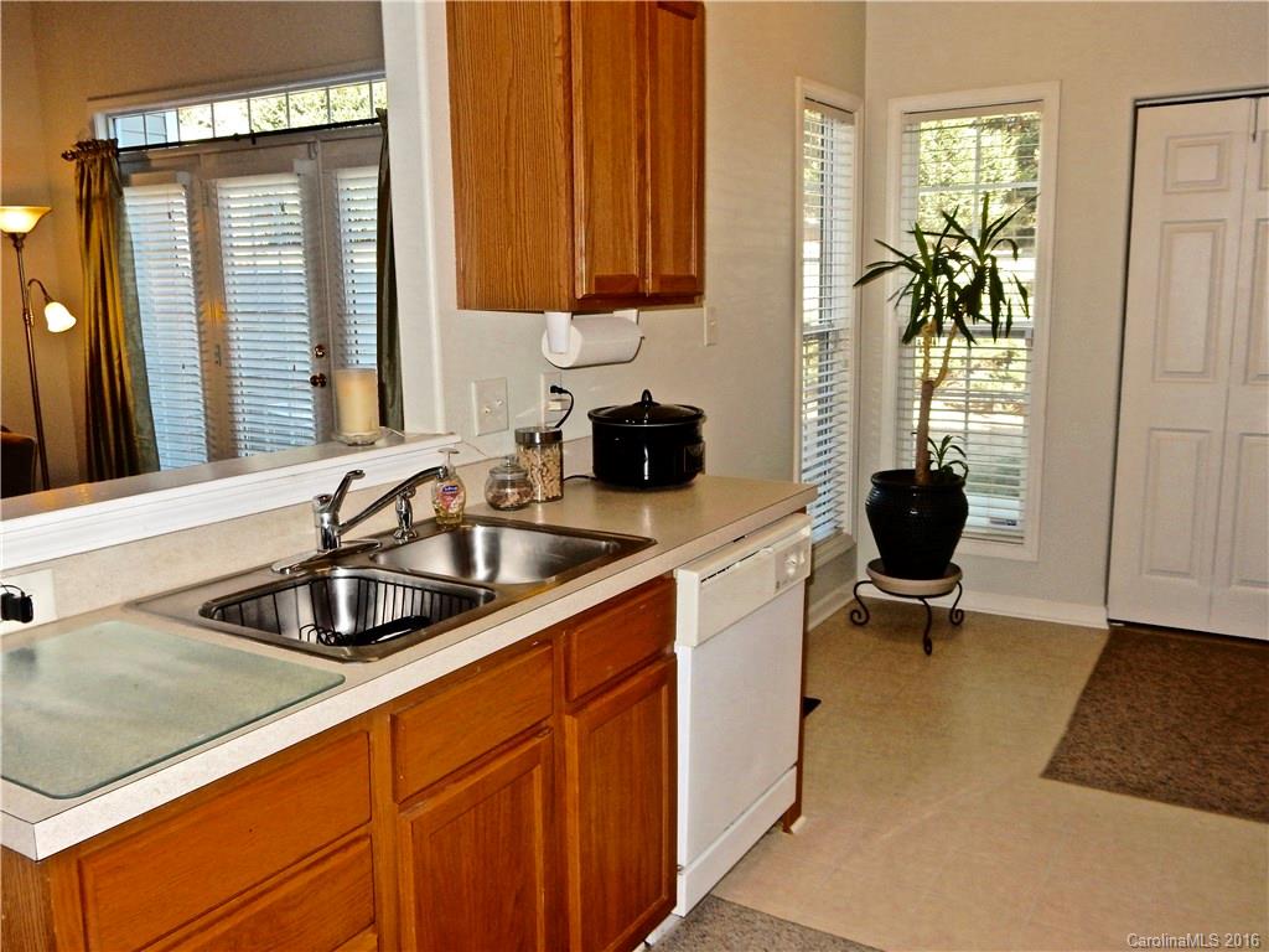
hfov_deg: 60.0
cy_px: 476
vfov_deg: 46.8
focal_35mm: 30
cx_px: 634
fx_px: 1100
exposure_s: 1/60
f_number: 4
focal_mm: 5.4
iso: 125
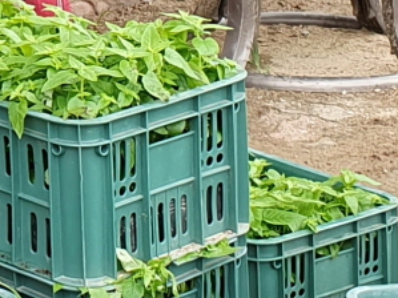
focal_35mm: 174
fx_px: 2000
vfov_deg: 8.2
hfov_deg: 10.8
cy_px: -279
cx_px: -281
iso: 50
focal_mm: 4.32
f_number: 2.4
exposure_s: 1/228
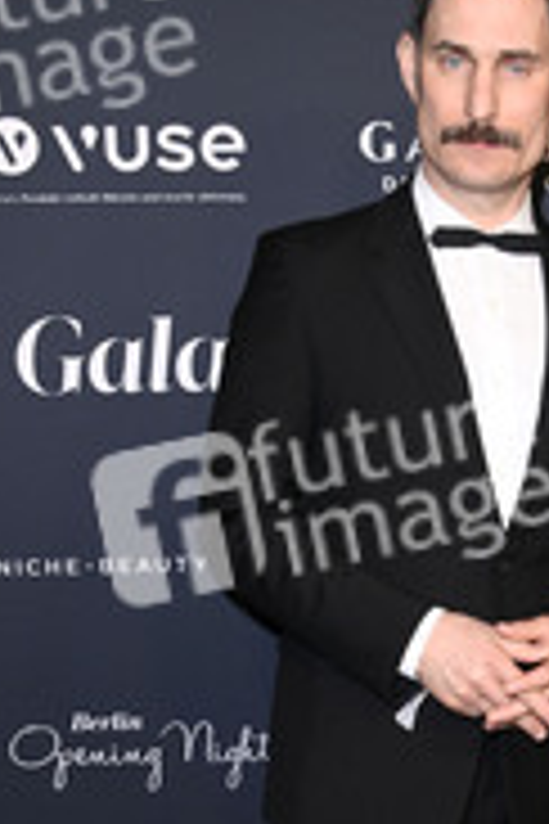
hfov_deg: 19.2
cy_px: 725
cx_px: 454
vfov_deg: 27.9
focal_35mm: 70
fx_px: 1601
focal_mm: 32
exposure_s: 1/250
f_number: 5.6
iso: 800
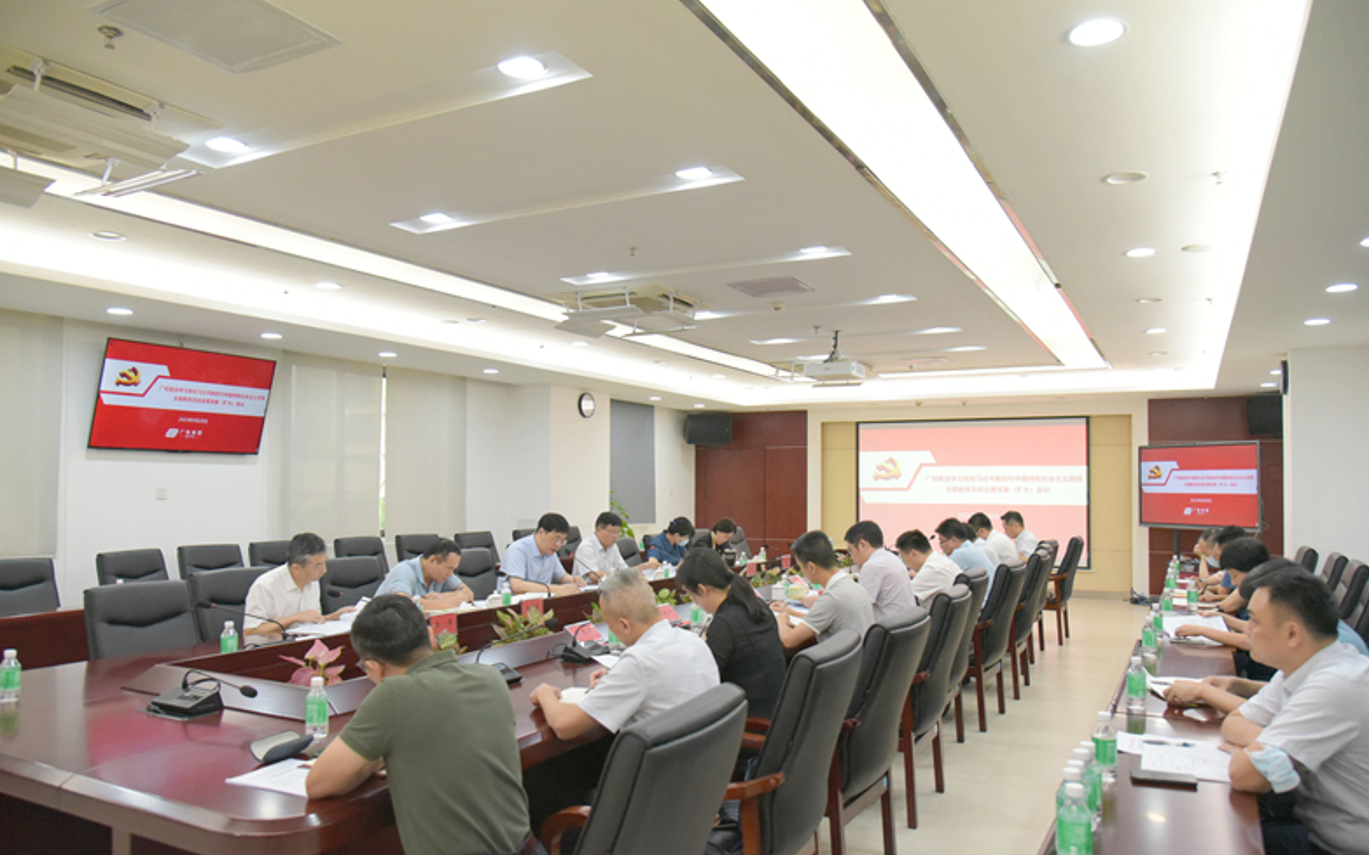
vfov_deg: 49.2
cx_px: 696
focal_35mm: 25
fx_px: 933
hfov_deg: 72.6
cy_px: 449
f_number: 4.5
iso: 5600
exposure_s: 1/640
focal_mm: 24
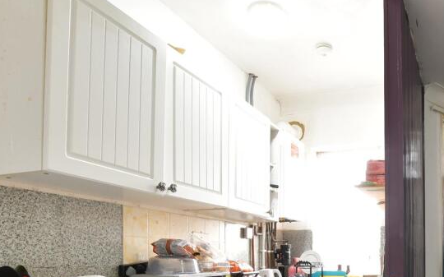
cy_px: 263
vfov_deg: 39.1
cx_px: 363
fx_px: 351
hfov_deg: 59.0
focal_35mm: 29
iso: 250
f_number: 8
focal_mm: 10
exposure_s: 1/2
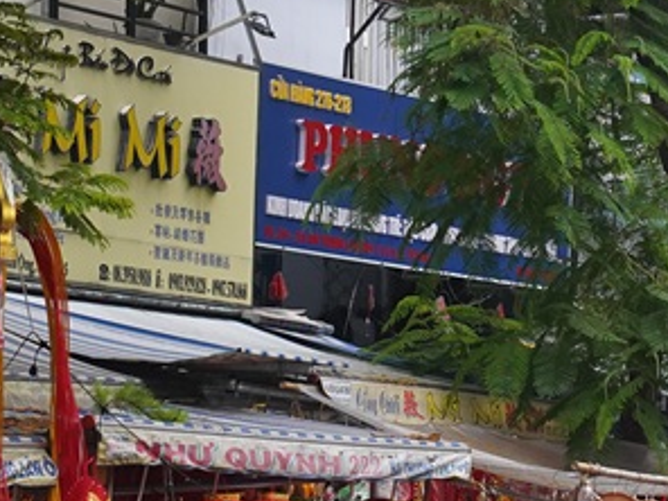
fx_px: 4882
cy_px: 325
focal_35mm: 253
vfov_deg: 5.9
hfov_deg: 7.8
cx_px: 625
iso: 2000
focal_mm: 65
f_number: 5
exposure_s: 1/640
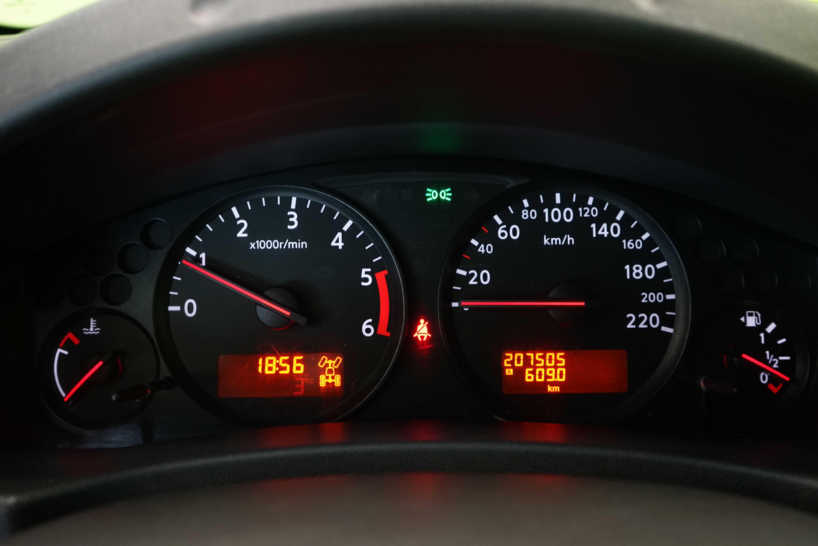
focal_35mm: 32
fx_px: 727
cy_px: 273
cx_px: 409
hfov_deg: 58.7
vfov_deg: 41.1
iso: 2000
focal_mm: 32
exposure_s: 1/20
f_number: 5.6
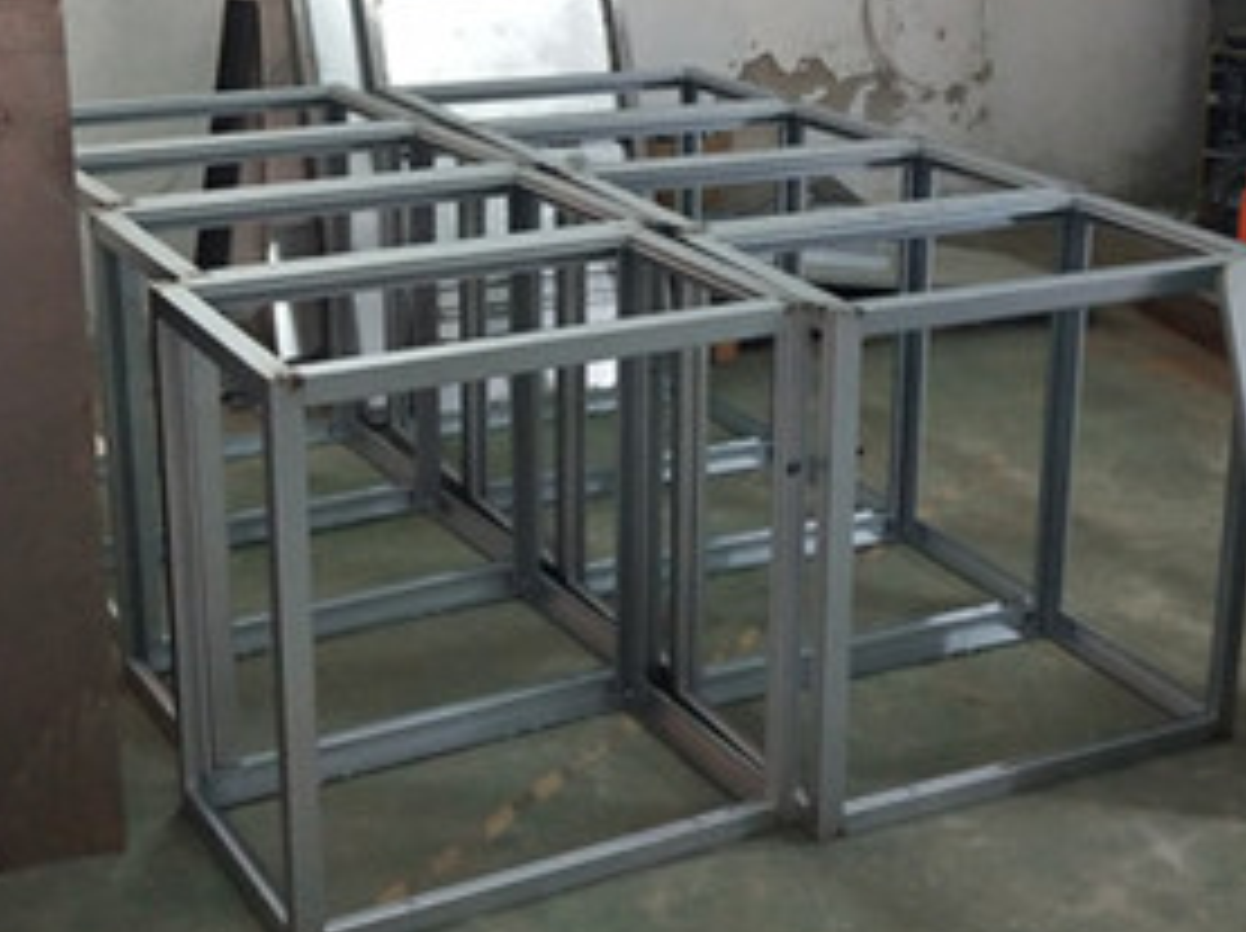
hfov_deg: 29.8
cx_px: 675
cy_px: 349
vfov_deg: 22.5
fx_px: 2337
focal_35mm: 65
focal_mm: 3.95
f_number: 1.8
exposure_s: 1/50
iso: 344
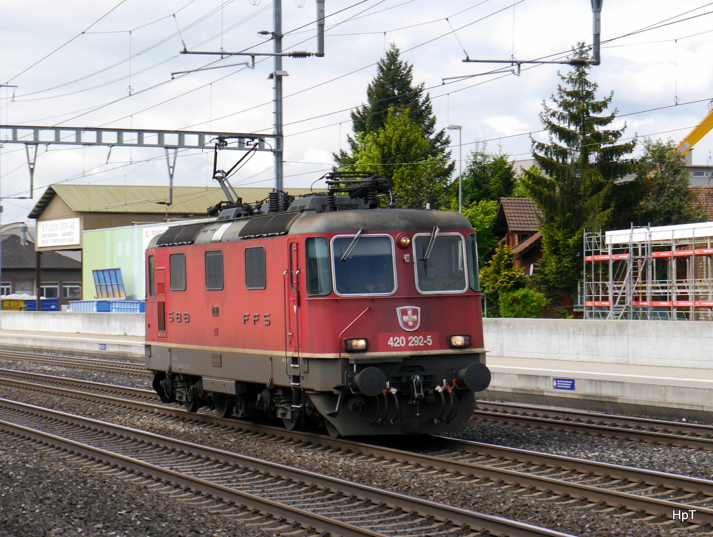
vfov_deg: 17.6
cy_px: 268
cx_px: 356
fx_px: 1732
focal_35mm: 84
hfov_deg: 23.3
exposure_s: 1/250
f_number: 8
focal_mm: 42
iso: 160
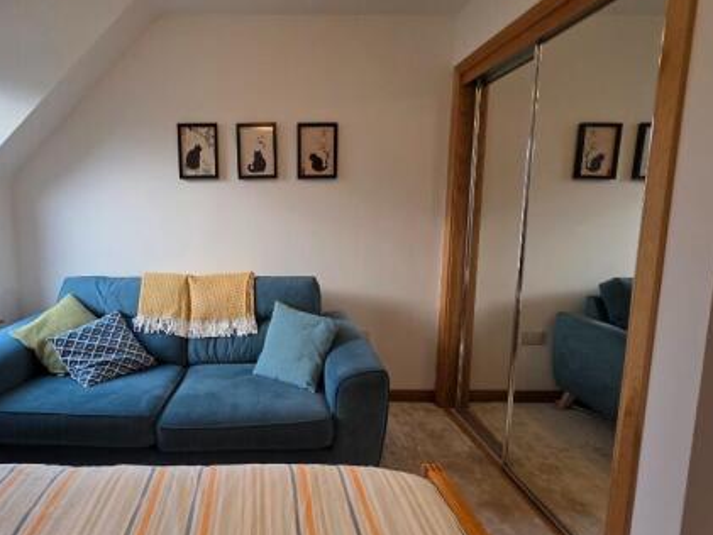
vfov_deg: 71.6
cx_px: 263
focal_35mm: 18
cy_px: 262
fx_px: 371
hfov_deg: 85.9
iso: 400
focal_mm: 2.2
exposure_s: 1/240
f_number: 1.9
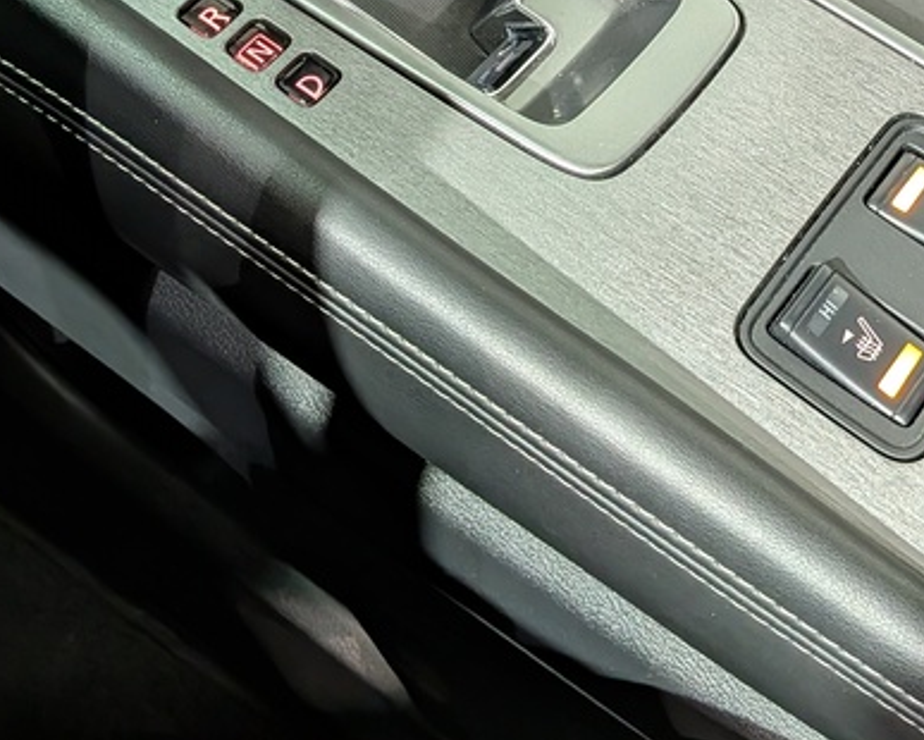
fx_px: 1696
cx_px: 580
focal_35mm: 62
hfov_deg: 30.3
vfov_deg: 22.6
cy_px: -160
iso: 1053
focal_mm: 4.53
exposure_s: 1/60
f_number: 1.7
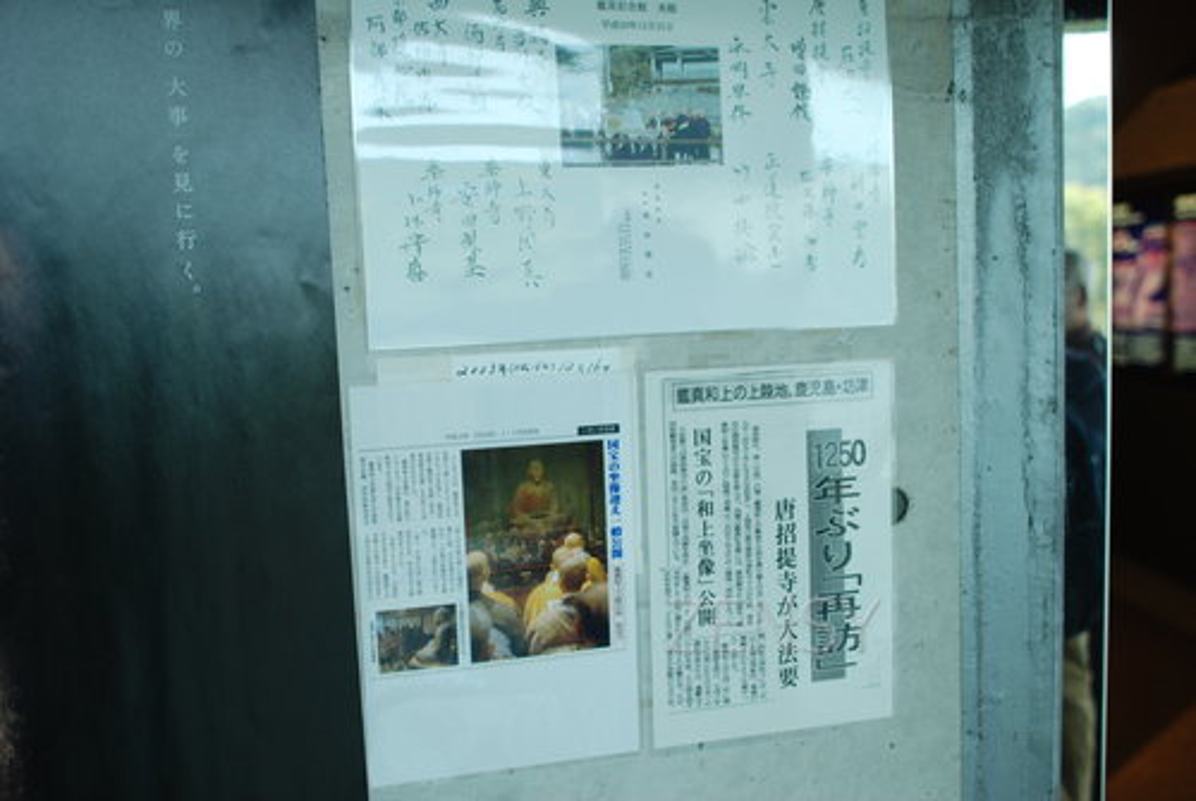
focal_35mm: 36
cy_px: 400
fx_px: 1198
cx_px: 598
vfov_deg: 37.0
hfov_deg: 53.1
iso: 160
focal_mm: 24
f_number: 2.8
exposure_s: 1/80
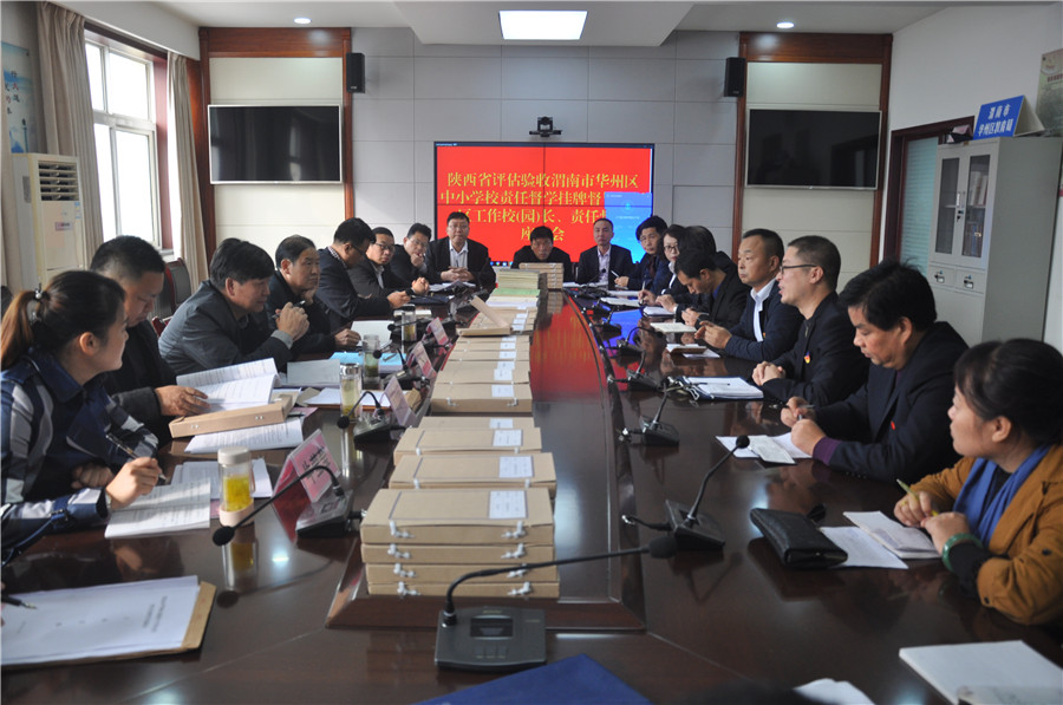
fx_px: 929
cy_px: 352
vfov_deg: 41.6
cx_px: 532
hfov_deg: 59.6
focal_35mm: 32
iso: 400
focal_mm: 21
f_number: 4
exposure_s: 1/60
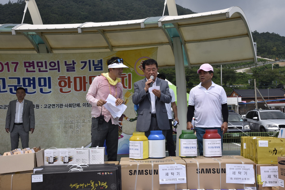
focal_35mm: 50
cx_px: 142
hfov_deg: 39.6
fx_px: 396
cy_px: 95
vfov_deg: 27.0
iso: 100
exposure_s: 1/125
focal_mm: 50
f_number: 14
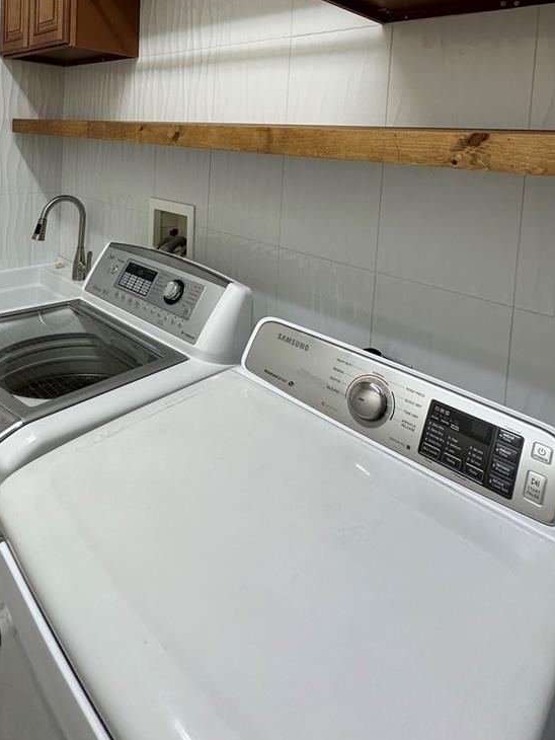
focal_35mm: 23
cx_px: 210
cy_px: 162
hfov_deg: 58.2
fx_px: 491
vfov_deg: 67.8
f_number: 2.2
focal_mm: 2.22
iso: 200
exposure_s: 1/120
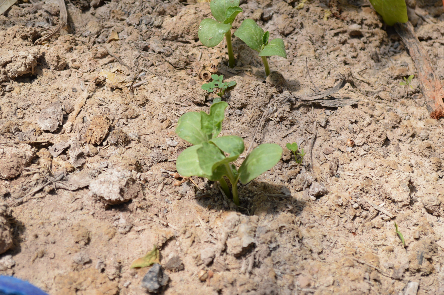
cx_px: 222
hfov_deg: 24.6
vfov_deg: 16.5
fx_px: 1017
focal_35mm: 82
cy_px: 148
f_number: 6.3
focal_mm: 55
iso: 100
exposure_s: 1/160
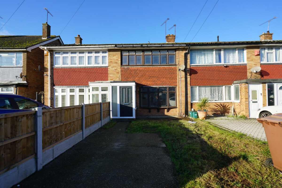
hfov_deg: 96.7
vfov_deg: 73.8
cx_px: 141
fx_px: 125
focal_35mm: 16
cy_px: 94
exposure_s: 1/80
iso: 100
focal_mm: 16
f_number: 10
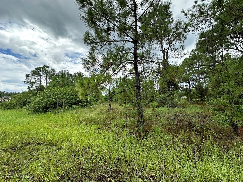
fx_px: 98
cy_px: 91
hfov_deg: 102.1
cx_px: 122
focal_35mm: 14
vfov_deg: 85.7
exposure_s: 1/633
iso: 40
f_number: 2.2
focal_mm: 2.22
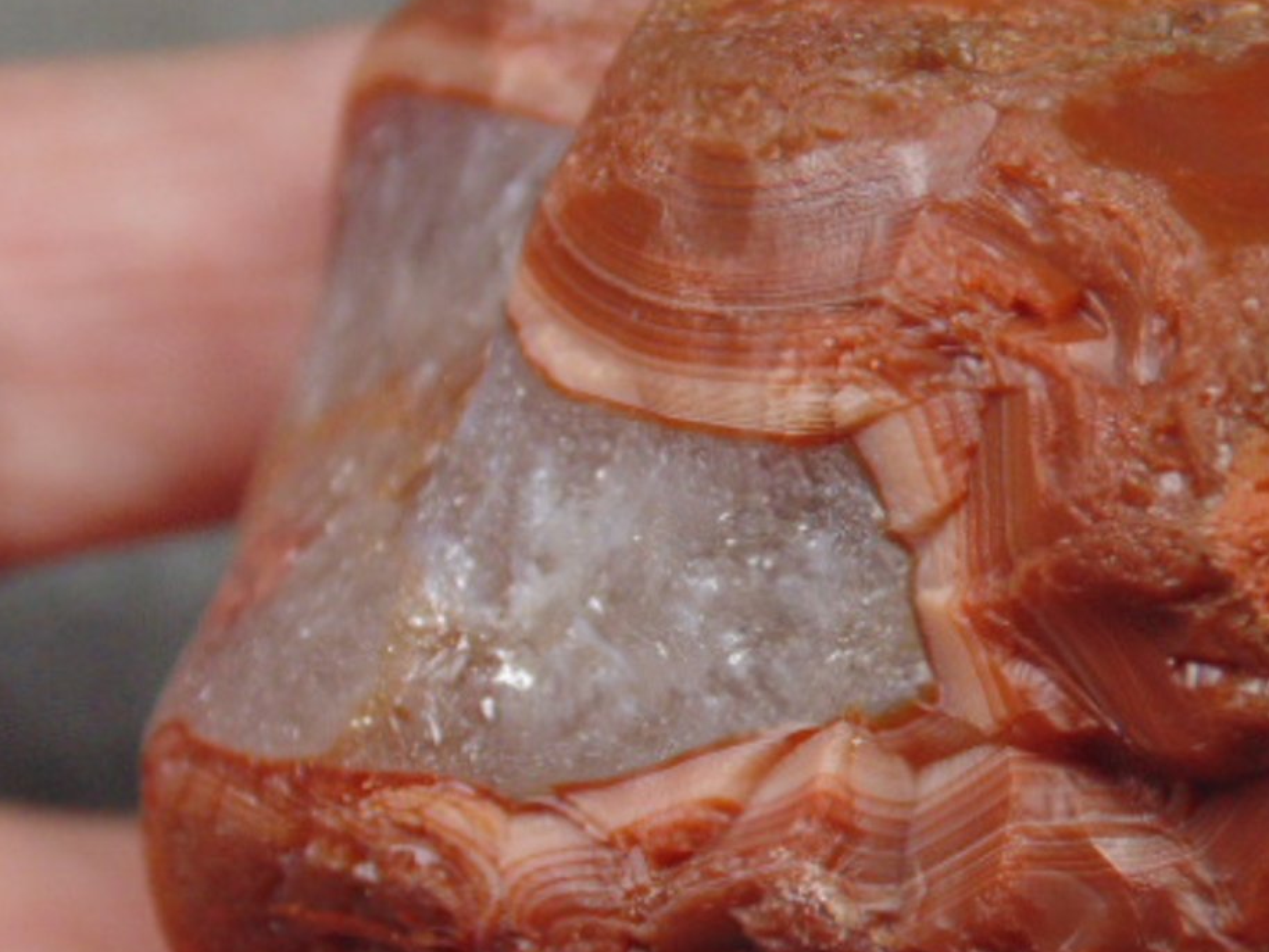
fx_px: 7224
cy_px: 532
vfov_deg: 7.5
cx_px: 995
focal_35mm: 197
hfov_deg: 10.0
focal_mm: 21.3
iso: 250
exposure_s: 1/160
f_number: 4.8
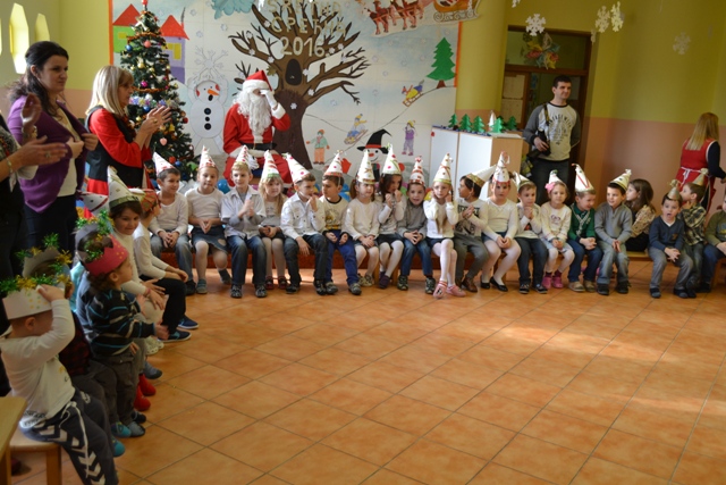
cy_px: 242
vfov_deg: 40.0
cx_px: 363
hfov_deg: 57.2
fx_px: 666
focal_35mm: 33
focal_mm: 22
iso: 400
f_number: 4.5
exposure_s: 1/80
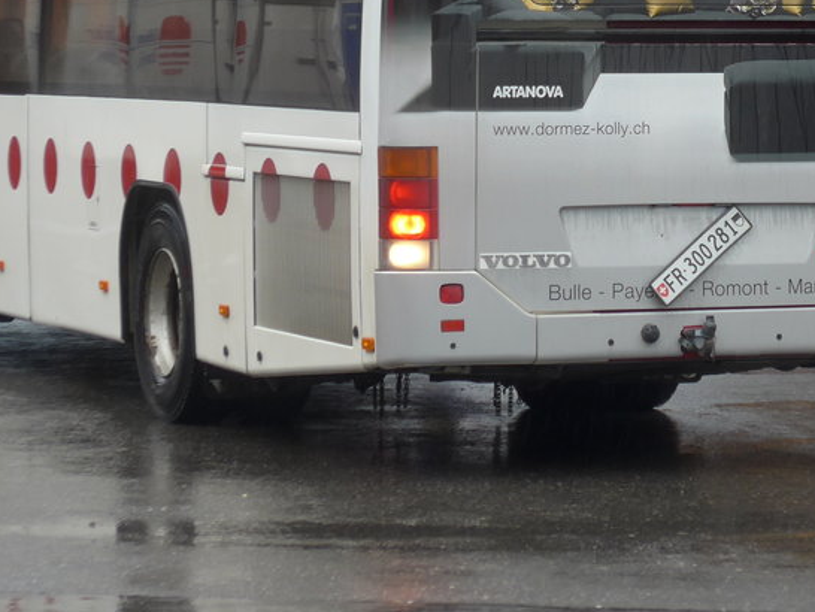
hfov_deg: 10.5
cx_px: 533
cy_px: -30
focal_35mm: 189
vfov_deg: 7.8
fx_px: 4452
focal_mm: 17
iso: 80
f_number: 4.5
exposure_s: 1/100
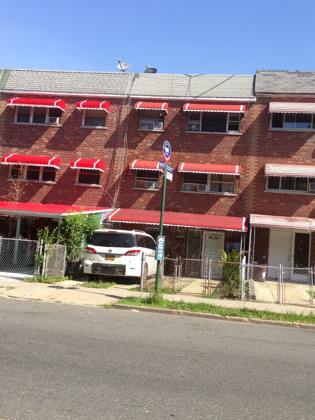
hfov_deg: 35.9
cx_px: 161
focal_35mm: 40
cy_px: 200
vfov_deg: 46.8
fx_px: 485
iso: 50
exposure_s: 1/919
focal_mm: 4.13
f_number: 2.4
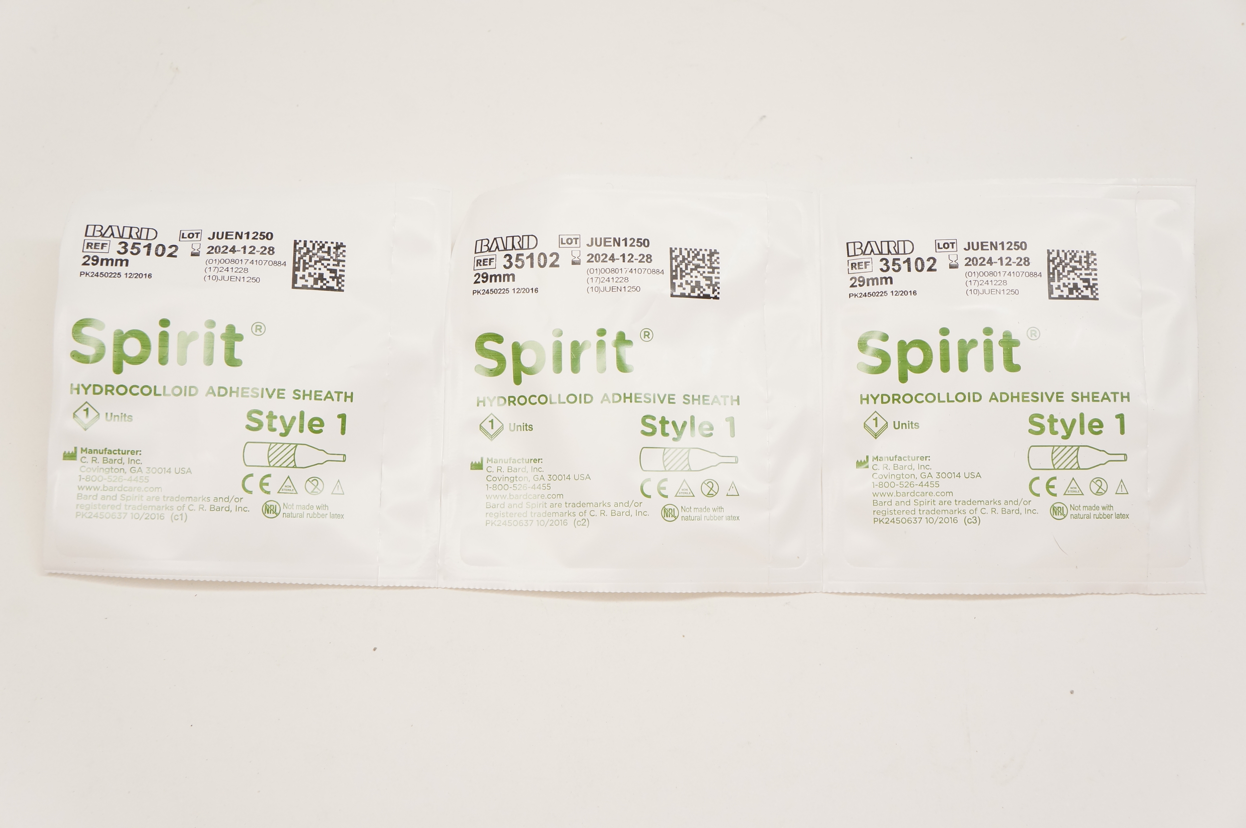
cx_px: 623
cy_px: 414
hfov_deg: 41.2
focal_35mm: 48
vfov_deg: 28.0
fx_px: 1660
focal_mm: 32
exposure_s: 1/125
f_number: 7.1
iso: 800
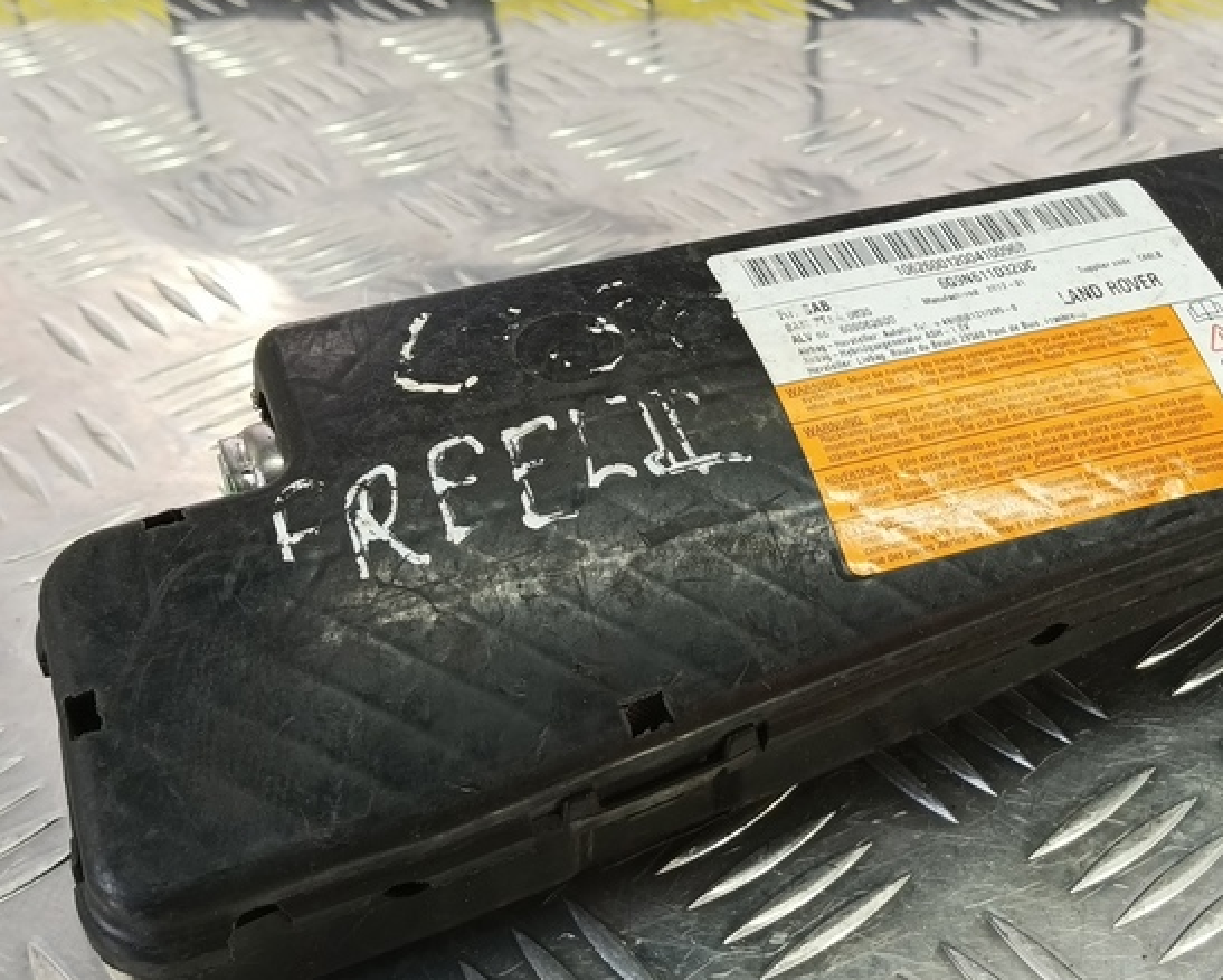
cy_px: 508
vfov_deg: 35.7
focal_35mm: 42
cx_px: 885
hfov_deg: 42.7
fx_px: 1521
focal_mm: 4.11
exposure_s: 1/50
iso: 138
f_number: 1.6
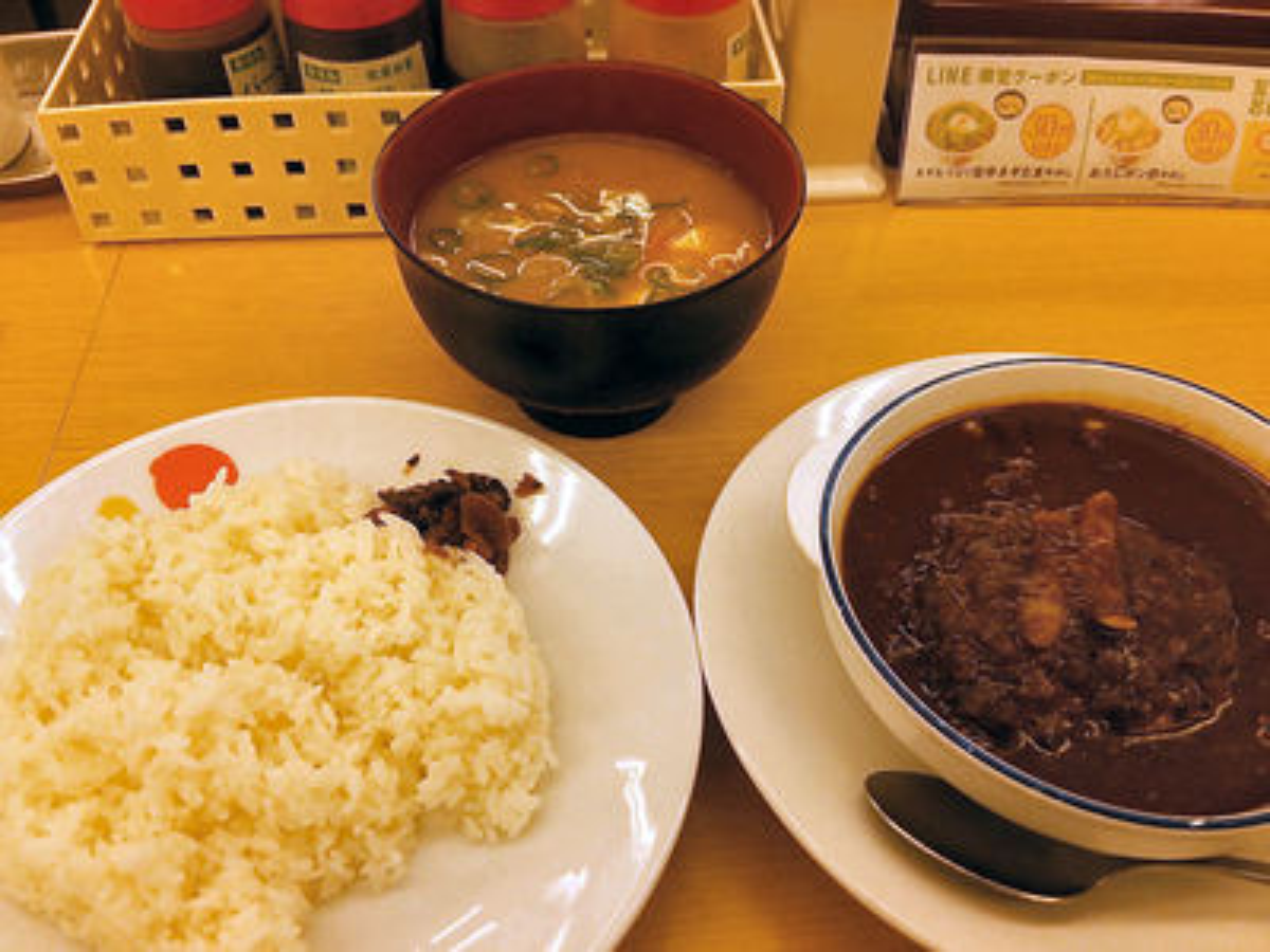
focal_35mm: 30
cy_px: 476
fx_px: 1101
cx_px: 635
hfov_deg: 60.0
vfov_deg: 46.8
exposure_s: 1/212
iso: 40
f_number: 1.94
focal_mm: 4.06
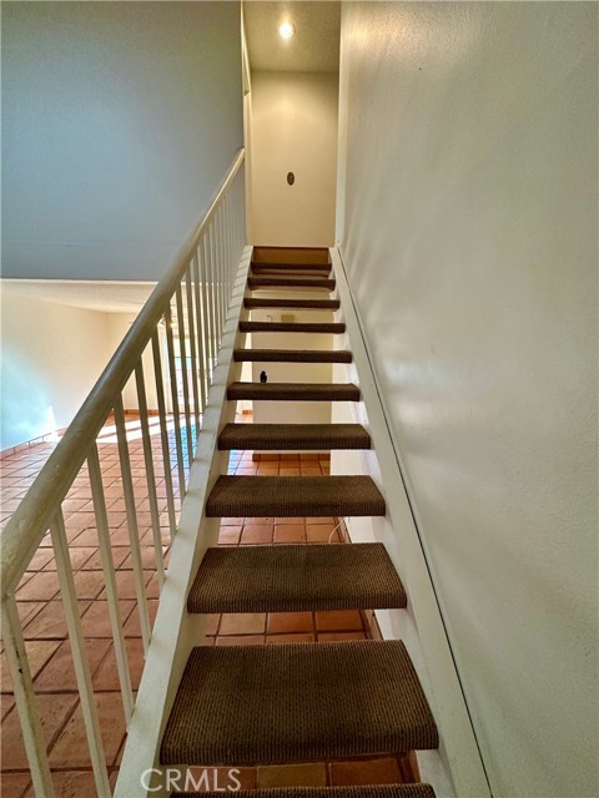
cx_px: 300
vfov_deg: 102.1
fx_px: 323
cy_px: 399
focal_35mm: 14
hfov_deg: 85.7
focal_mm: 2.22
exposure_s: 1/60
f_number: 2.2
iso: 400
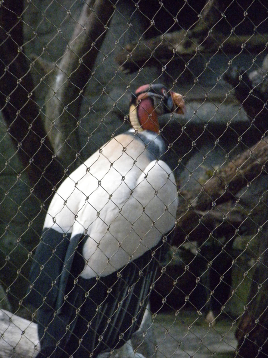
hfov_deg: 6.2
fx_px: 2457
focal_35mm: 238
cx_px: 134
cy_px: 179
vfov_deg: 8.3
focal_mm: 42.1
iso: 745
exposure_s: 1/298
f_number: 5.2
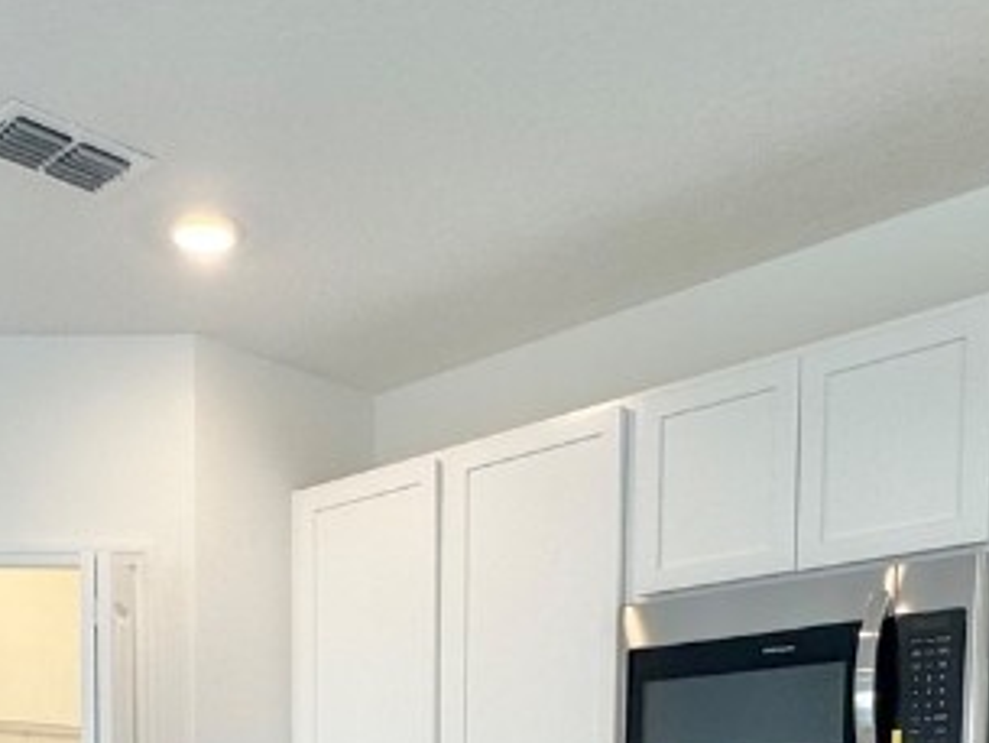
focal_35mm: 47
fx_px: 1343
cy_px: 944
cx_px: 331
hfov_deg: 39.9
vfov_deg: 26.6
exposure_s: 1/120
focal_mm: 2.22
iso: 100
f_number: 2.2
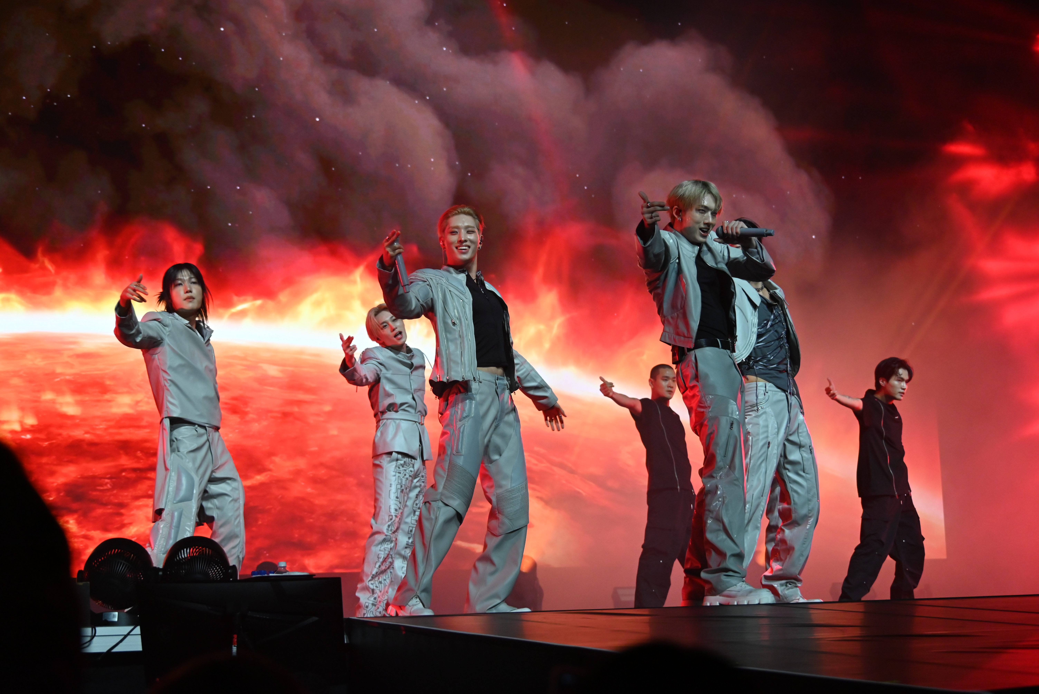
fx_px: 2281
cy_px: 347
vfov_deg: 17.3
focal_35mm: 79
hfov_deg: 25.7
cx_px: 520
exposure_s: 1/320
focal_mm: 79
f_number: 6
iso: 2500
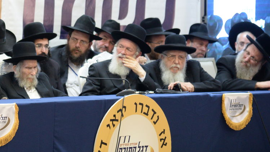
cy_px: 59
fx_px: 1682
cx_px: 22
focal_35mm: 235
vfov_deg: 5.2
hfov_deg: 9.1
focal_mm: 120
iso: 2500
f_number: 4
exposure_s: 1/60
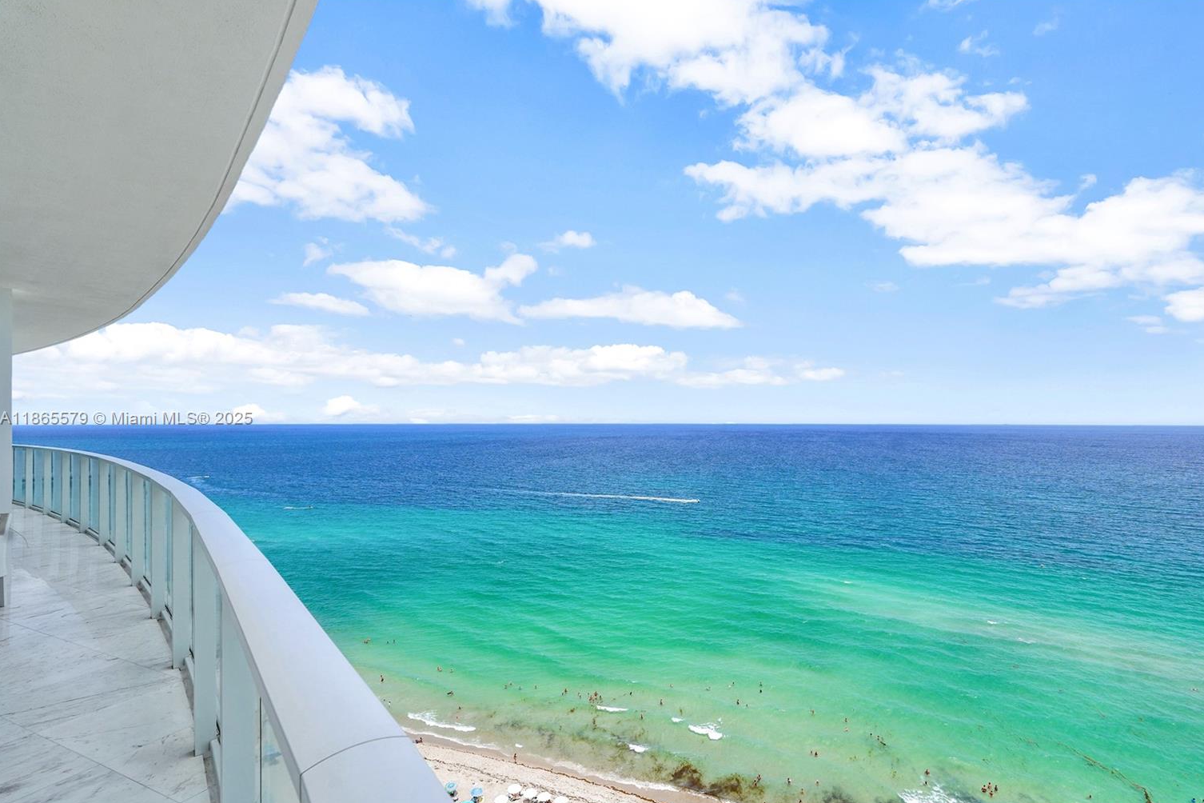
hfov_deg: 93.2
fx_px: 569
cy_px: 419
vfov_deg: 70.4
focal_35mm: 17
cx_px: 636
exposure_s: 1/1600
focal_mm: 16
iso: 250
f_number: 8
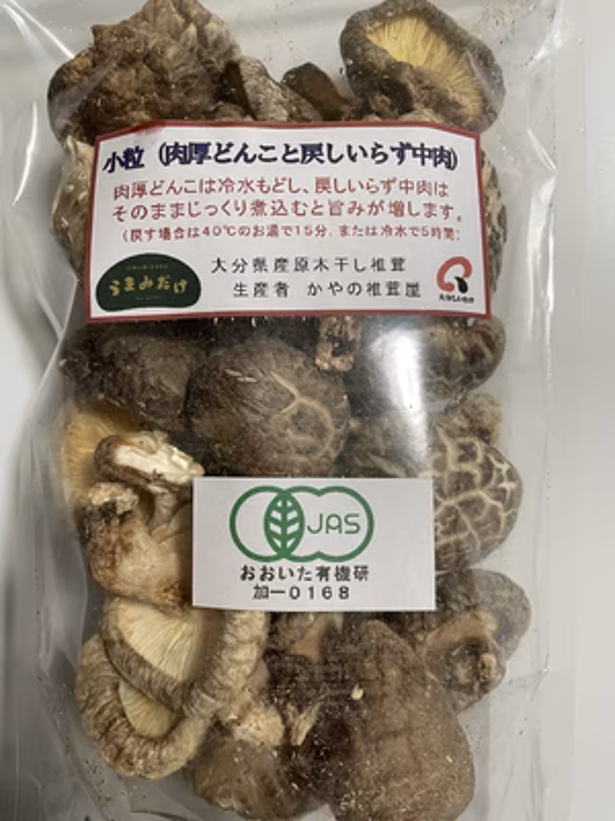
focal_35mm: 26
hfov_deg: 53.1
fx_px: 616
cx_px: 308
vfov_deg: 67.3
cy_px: 410
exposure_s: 1/50
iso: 125
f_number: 1.6
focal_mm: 4.2
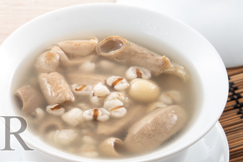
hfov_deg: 4.7
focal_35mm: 435
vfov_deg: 3.2
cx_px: -32
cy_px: 143
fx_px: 2936
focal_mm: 163
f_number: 13
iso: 100
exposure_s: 1/125
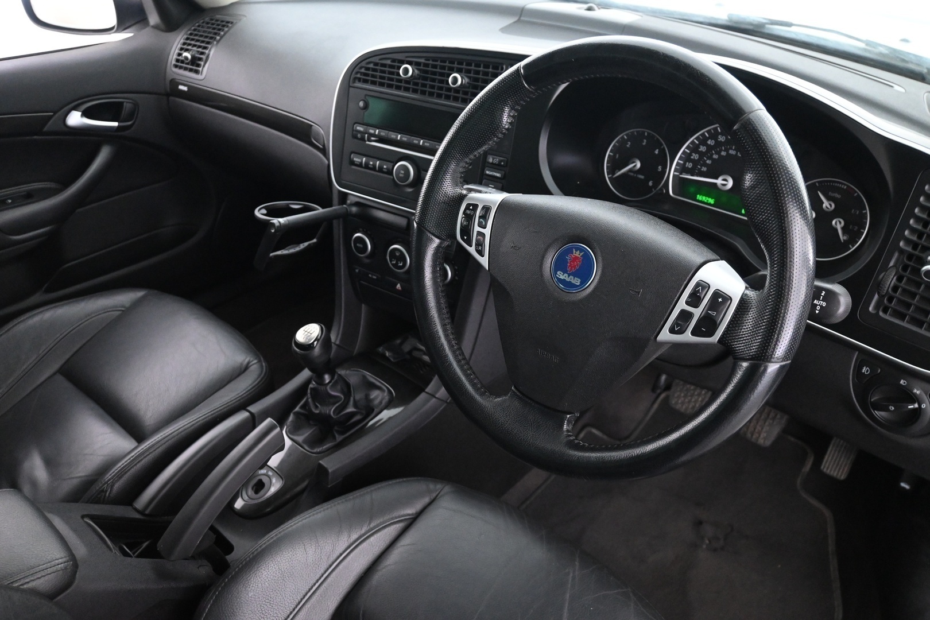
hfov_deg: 63.2
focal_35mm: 29
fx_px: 756
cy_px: 310
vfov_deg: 44.6
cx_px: 465
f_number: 3.8
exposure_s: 1/30
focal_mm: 19.5
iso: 4000
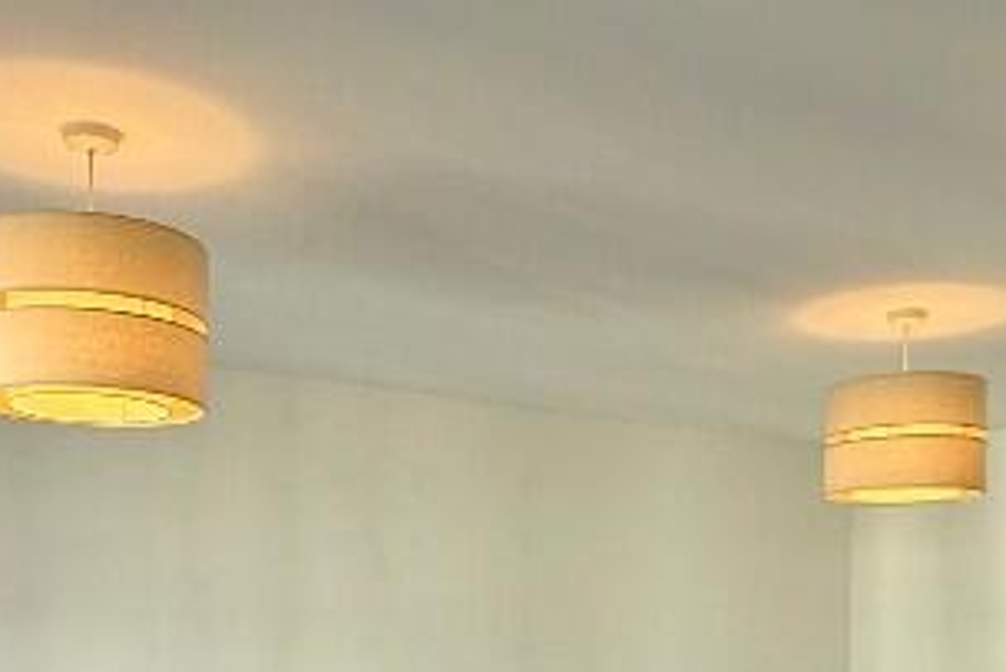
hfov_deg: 40.3
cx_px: 490
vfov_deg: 26.0
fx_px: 1370
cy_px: 689
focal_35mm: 49
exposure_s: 1/100
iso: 50
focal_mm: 2.22
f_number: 2.2
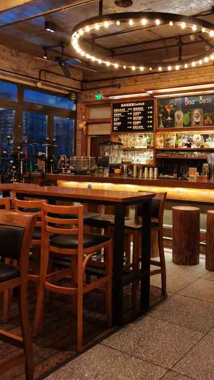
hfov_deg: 33.4
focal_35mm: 35
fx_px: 353
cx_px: 148
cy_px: 161
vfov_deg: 56.4
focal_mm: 5.58
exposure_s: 1/25
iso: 640
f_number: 1.8
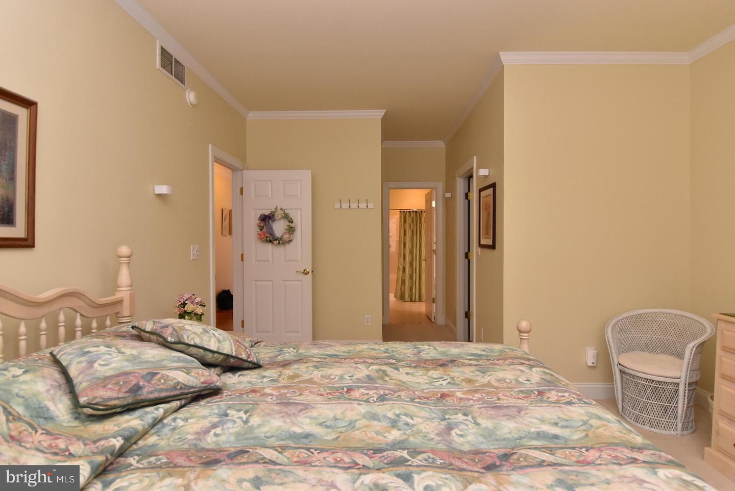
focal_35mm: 18
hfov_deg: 90.0
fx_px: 368
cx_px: 368
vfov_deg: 67.5
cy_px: 246
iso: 800
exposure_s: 1/50
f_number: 7.1
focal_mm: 12
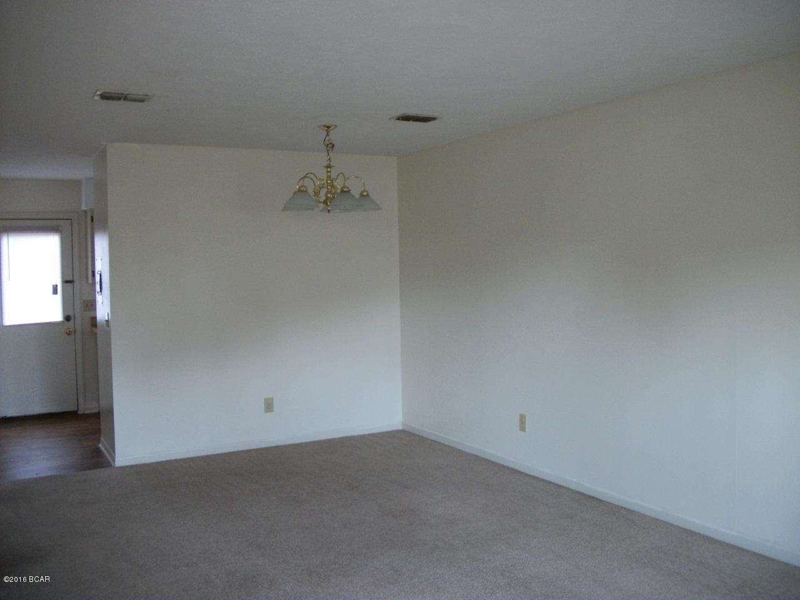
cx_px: 400
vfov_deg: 44.2
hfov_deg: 56.8
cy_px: 300
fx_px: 740
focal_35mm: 32
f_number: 2.9
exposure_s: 1/20
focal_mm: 5.7
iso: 160
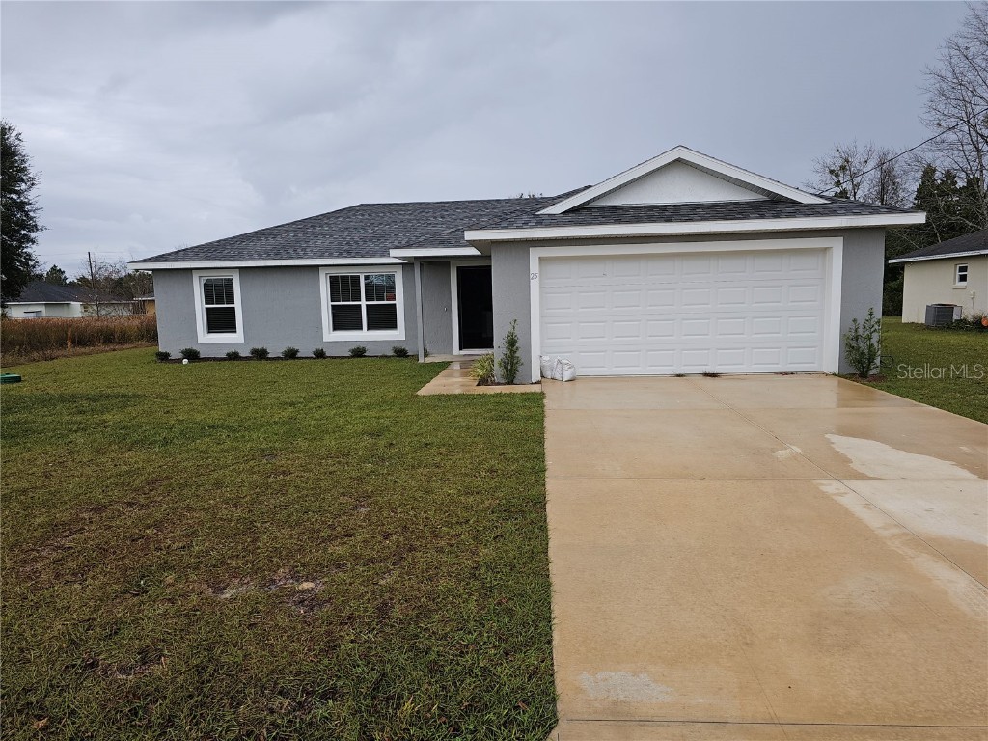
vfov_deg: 58.9
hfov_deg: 73.9
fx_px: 656
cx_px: 494
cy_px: 370
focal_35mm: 23
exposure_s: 1/228
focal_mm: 6.3
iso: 10
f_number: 1.7
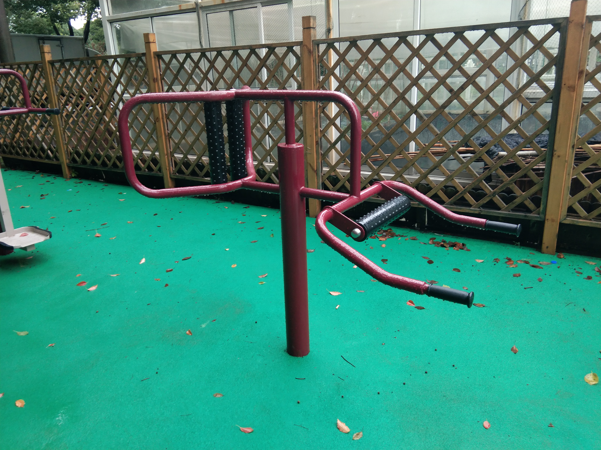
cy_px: 225
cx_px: 300
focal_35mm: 31
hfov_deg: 58.4
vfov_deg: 45.4
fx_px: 538
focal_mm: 3.69
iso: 100
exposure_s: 1/50
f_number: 2.2
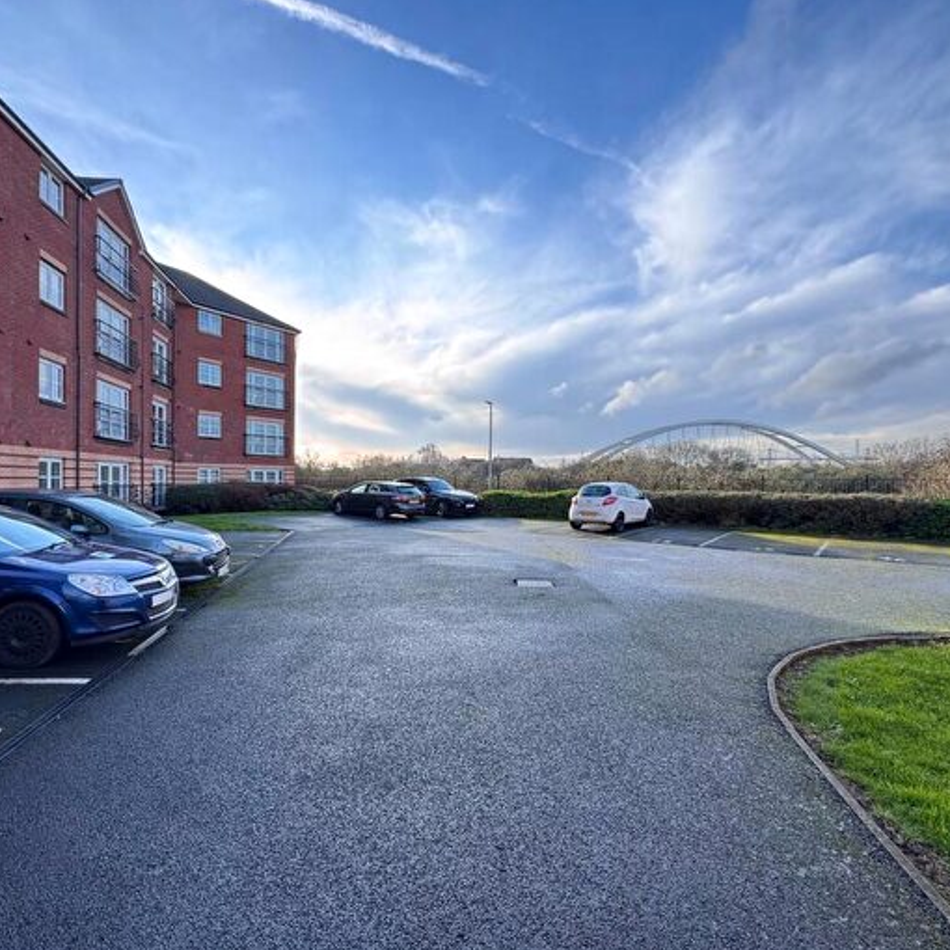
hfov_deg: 83.9
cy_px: 482
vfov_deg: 84.0
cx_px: 455
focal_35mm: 17
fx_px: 528
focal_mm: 2.22
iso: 40
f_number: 2.2
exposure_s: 1/212
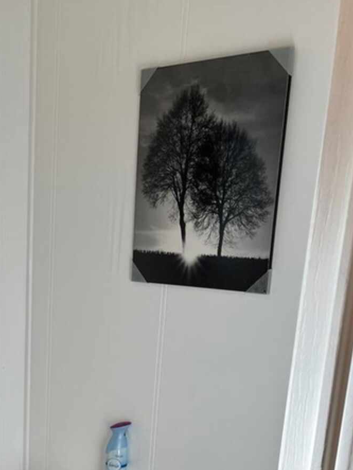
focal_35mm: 50
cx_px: 65
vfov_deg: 35.9
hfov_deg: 28.4
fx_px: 679
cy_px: 421
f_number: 1.6
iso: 40
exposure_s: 1/120
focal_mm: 5.1
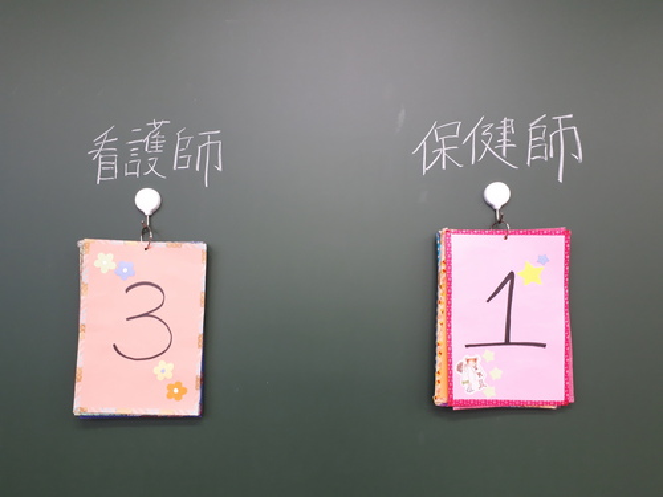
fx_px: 517
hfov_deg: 65.3
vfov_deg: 51.4
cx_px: 332
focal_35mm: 27
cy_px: 248
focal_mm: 3.6
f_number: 1.9
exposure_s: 1/30
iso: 50
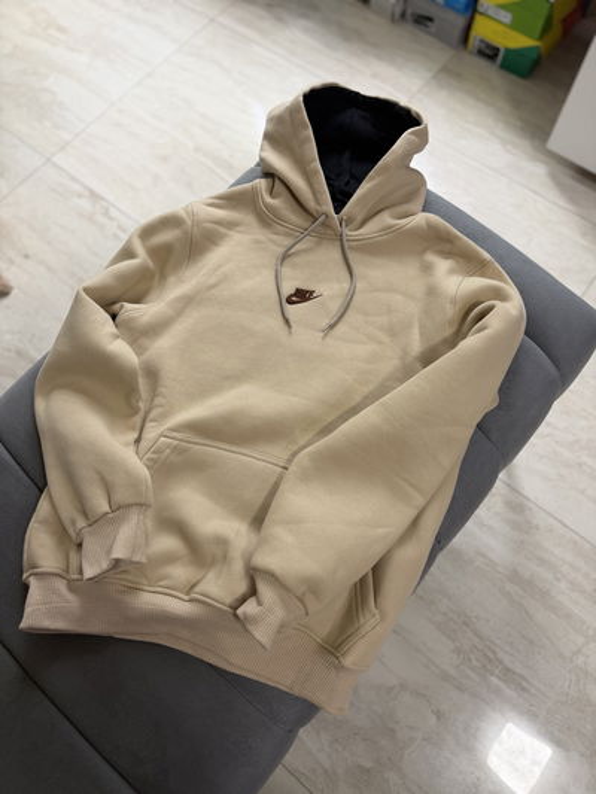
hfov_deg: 56.8
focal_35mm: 24
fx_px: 551
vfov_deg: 71.6
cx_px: 298
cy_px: 397
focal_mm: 6.76
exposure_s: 1/50
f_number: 1.78
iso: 125
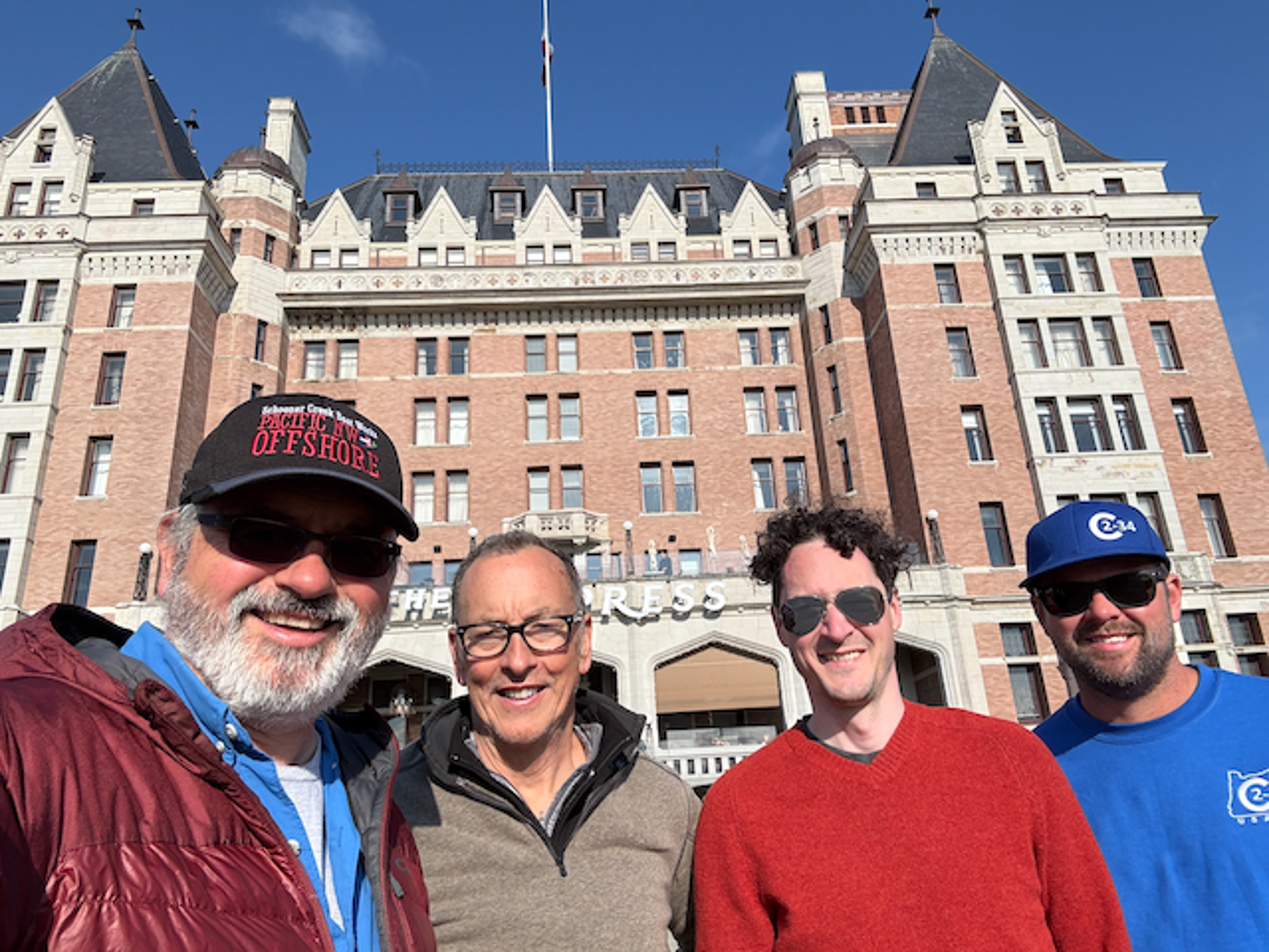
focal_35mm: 23
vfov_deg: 58.9
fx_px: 843
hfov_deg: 73.9
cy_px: 476
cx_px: 634
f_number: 1.9
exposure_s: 1/1255
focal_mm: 2.69
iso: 25
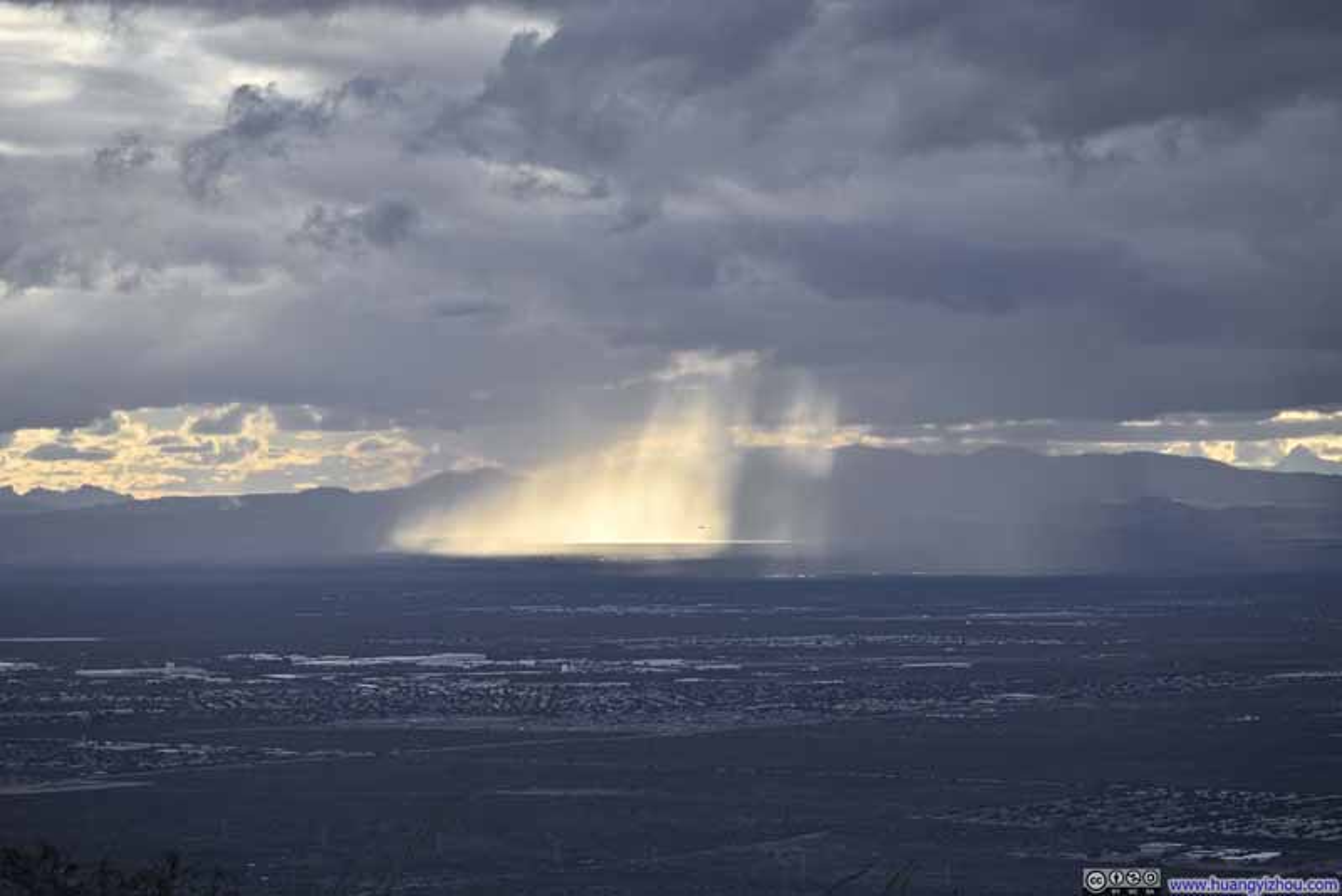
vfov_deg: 11.4
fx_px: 4475
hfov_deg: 17.1
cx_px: 671
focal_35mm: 120
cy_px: 448
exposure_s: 1/1000
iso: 100
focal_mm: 120
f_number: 5
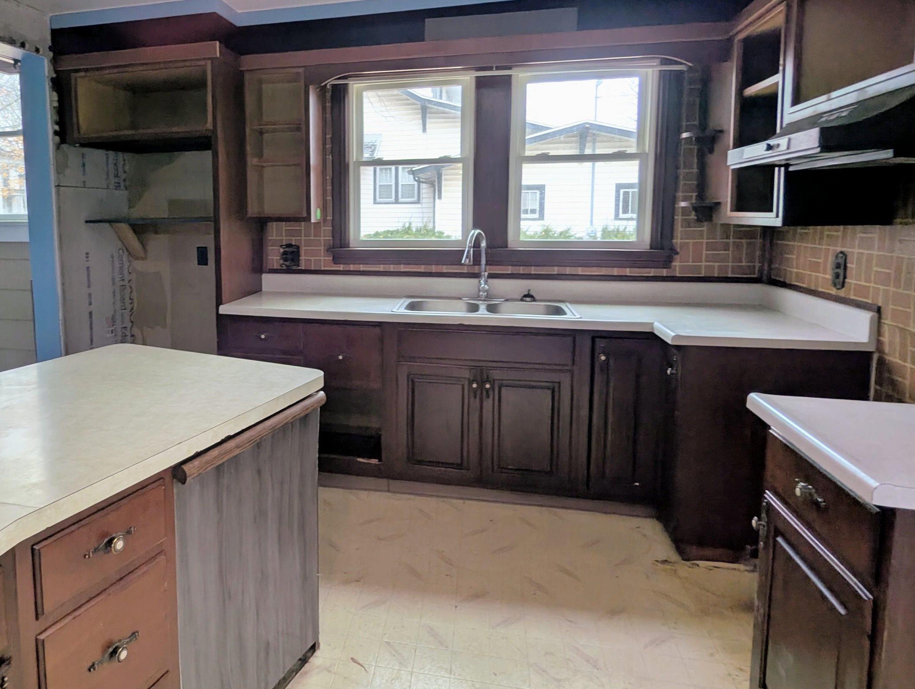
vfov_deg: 58.6
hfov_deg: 72.1
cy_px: 282
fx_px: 609
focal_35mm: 23
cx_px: 322
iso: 73
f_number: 2.2
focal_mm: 2.35
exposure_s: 1/10.1
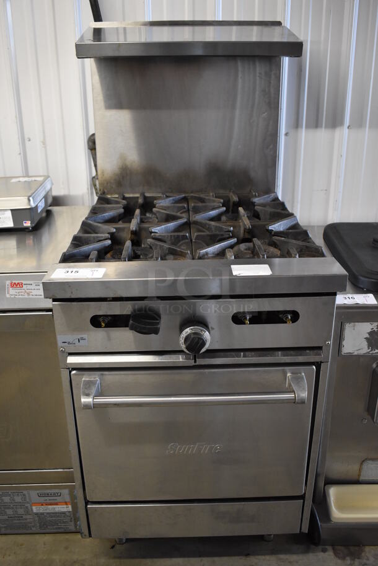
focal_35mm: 32
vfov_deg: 59.5
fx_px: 495
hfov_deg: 41.8
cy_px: 283
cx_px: 189
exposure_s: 1/125
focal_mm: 21
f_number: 3.8
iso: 2200
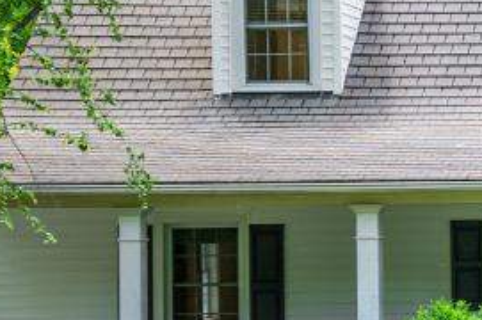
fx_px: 2220
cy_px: 218
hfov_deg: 11.4
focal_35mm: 166
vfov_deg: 8.2
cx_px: 888
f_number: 4
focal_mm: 30
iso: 100
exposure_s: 1/200
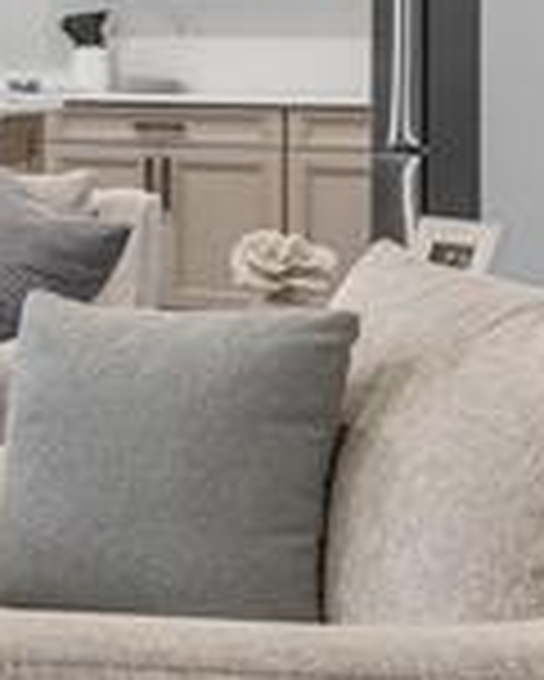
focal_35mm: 102
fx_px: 2051
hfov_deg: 11.1
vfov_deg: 18.4
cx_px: -980
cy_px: 38
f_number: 9
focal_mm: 16
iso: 400
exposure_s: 1/1.25
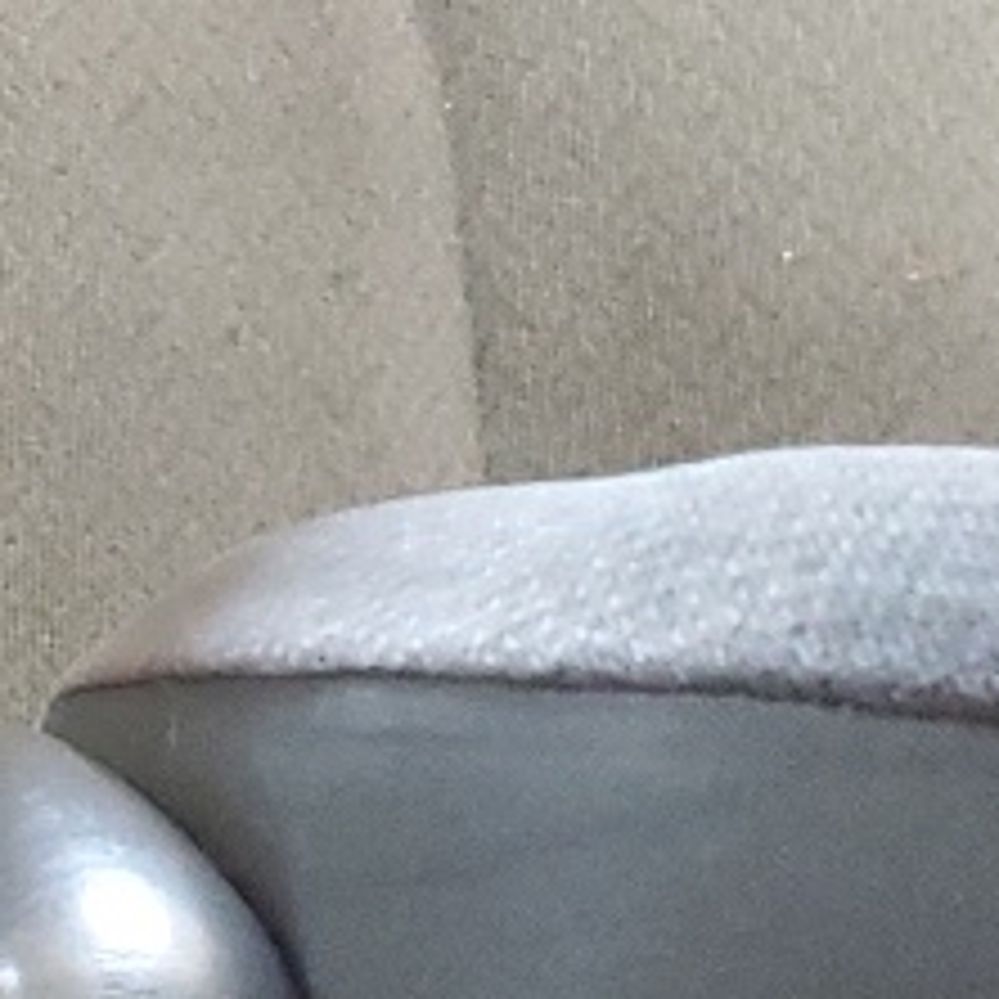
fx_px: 5420
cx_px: -1102
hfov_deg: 9.7
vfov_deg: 10.4
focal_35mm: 166
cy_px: -212
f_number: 1.5
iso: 297
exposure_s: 1/20
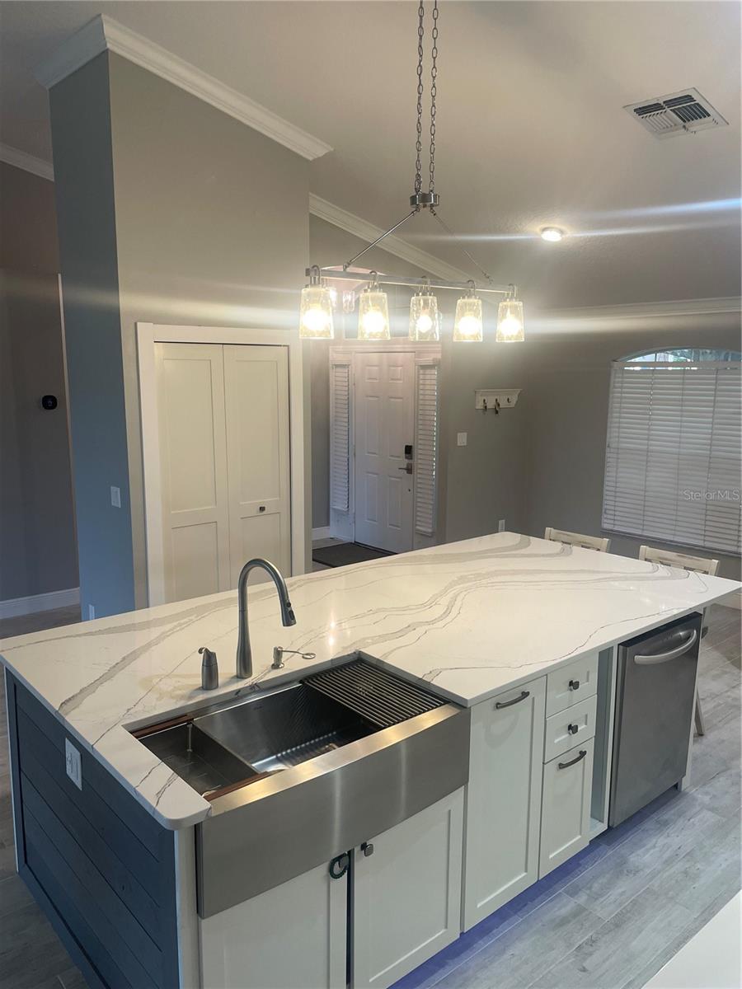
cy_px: 494
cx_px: 371
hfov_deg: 53.1
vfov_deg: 67.3
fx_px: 743
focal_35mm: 26
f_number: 1.6
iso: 64
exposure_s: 1/60
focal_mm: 4.2
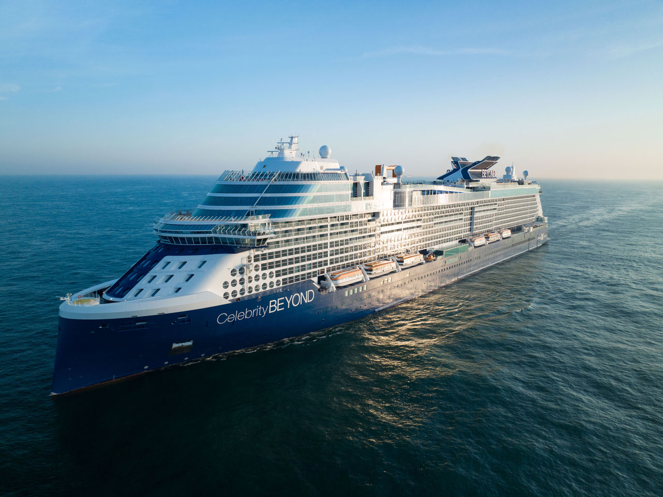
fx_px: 459
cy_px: 248
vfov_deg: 56.8
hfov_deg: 71.6
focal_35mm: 24
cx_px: 332
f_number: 2.8
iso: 200
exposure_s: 1/40
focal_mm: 12.29
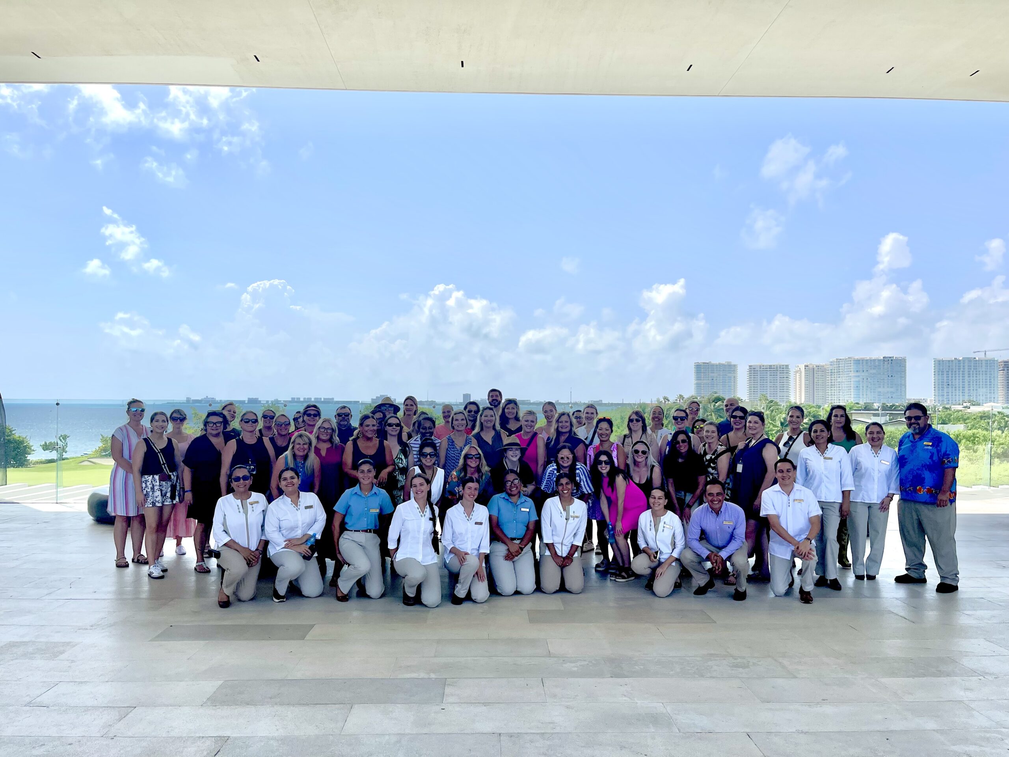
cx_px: 504
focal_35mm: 25
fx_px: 729
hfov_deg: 69.4
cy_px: 378
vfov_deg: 54.9
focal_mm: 5.1
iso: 32
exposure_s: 1/7407
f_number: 1.6
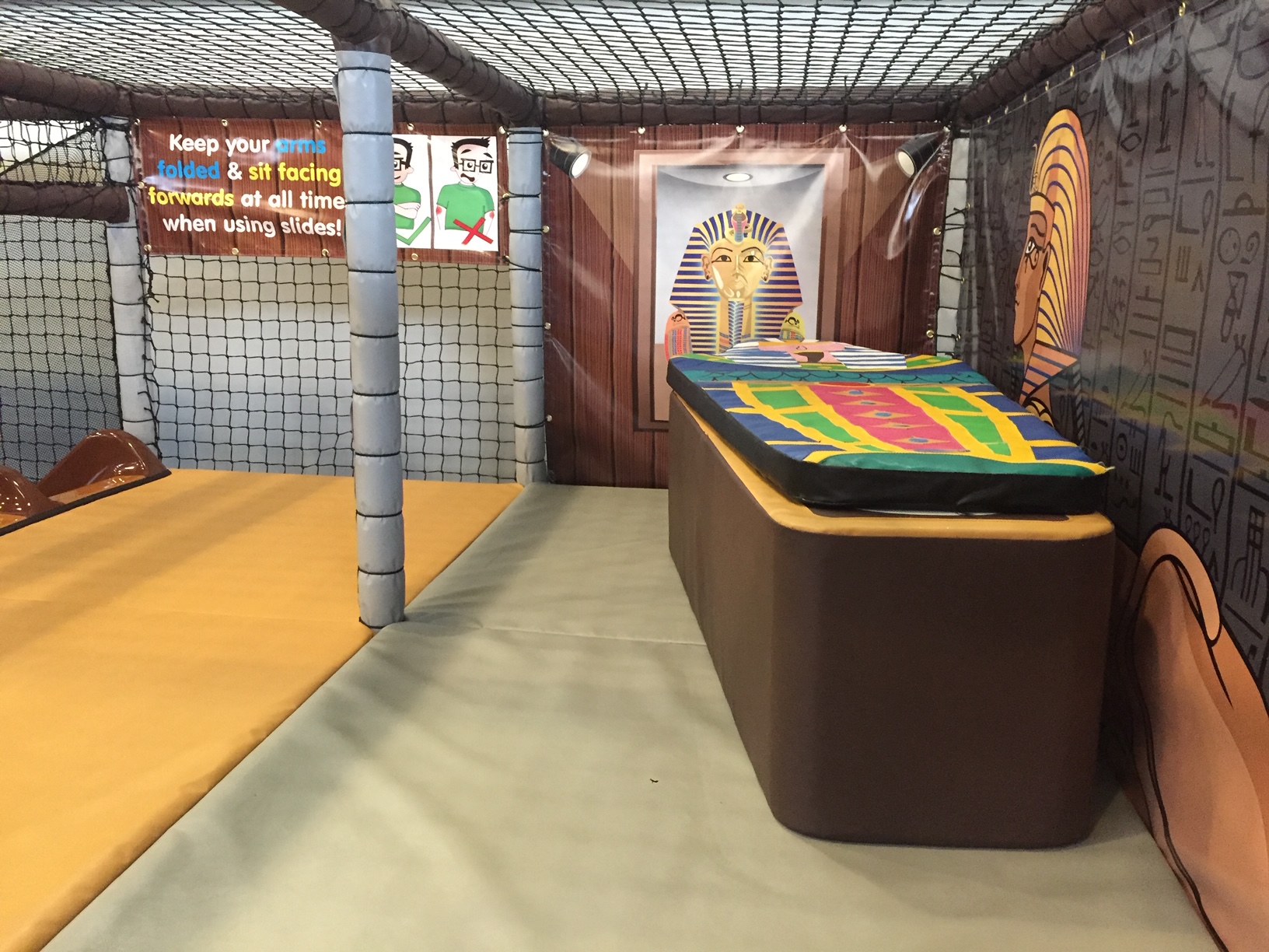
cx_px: 634
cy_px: 476
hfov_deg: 61.7
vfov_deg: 48.2
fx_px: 1063
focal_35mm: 29
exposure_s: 1/15
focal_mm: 4.15
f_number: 2.2
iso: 320
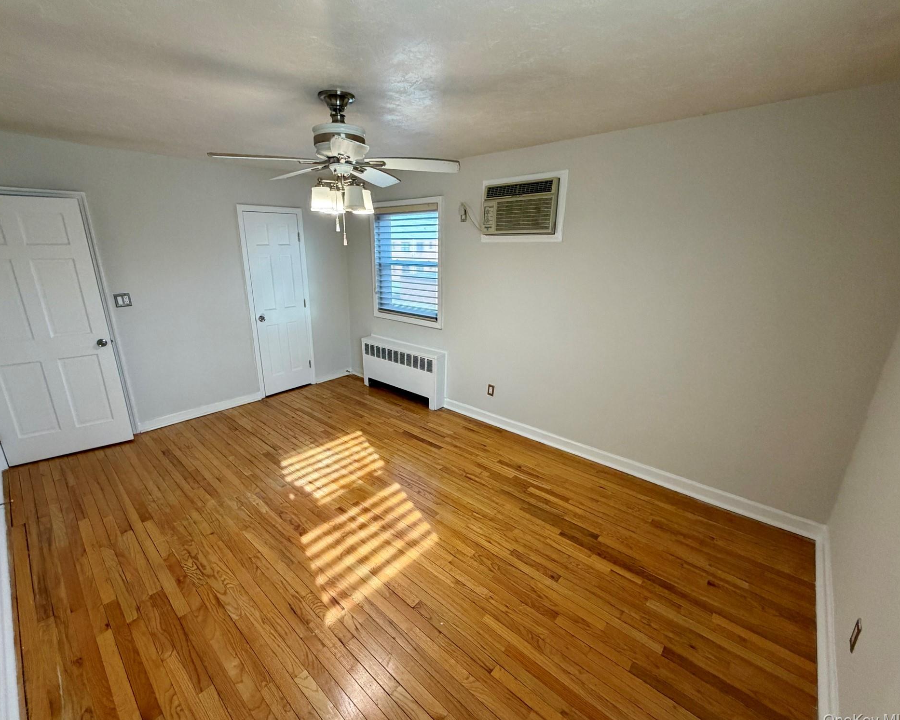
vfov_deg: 84.0
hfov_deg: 96.7
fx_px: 400
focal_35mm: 15
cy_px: 361
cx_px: 427
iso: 250
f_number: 2.2
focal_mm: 2.22
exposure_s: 1/120
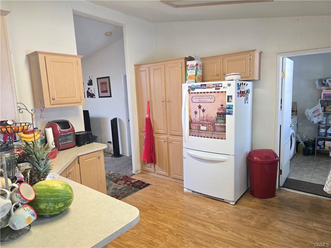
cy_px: 124
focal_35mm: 23
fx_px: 220
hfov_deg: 73.9
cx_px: 166
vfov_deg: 58.9
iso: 1000
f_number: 1.7
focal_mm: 6.3
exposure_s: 1/120
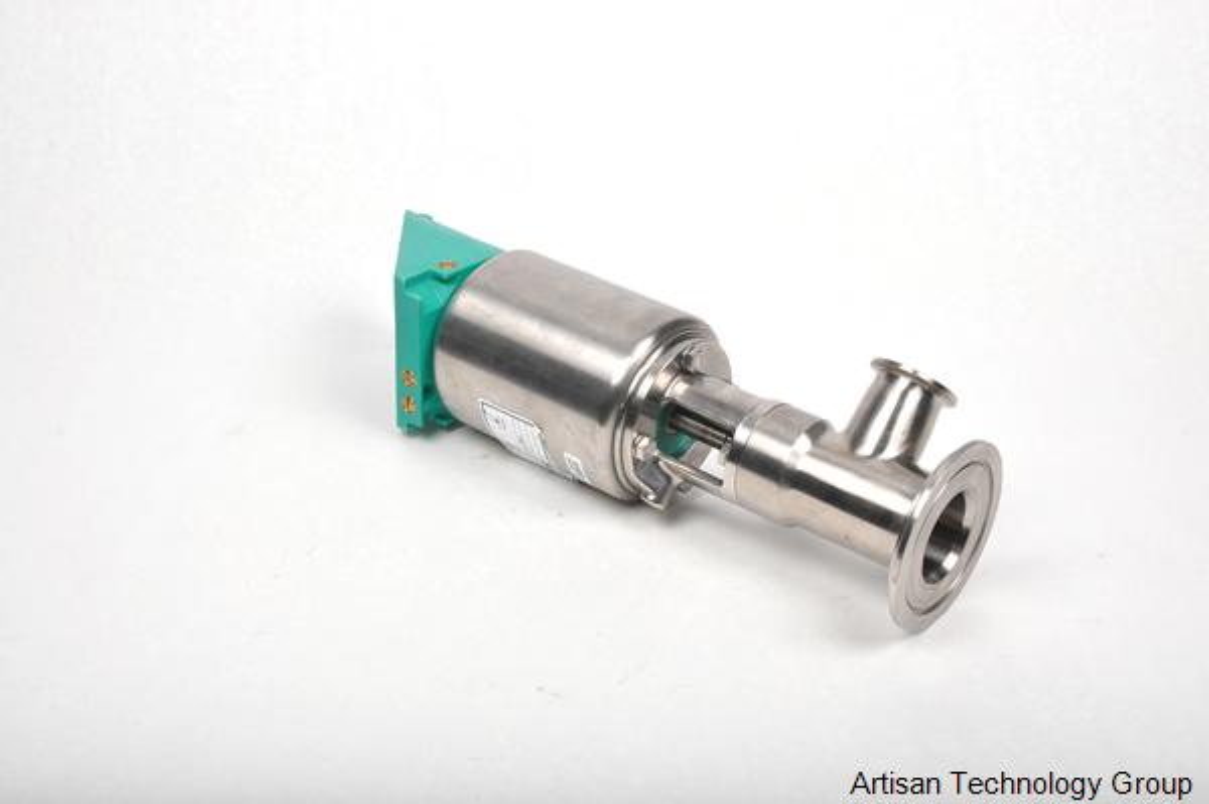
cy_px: 402
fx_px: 1611
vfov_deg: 28.0
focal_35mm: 48
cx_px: 604
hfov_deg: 41.1
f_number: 16
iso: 200
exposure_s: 1/200
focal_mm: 32
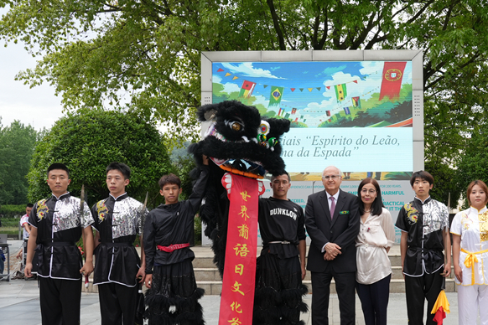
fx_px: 447
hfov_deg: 55.8
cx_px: 332
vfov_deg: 39.7
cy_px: 204
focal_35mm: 33
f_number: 8
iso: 250
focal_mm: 24
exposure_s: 1/200
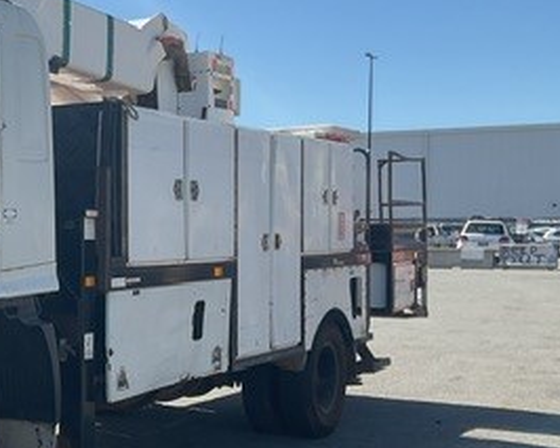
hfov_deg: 26.1
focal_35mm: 68
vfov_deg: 22.4
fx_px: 1127
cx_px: -29
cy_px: 284
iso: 16
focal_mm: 3
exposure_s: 1/1786
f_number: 1.8
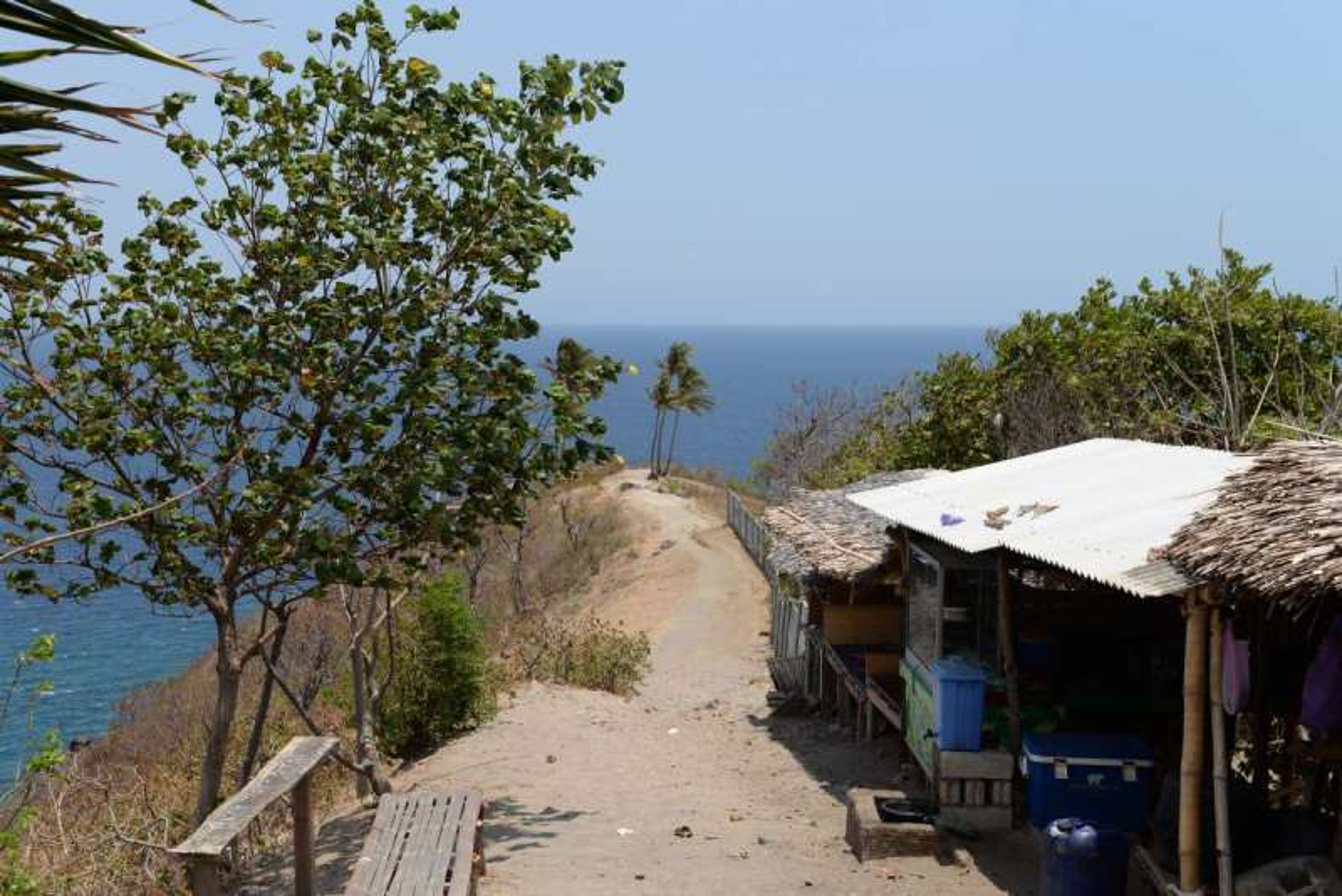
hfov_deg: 46.4
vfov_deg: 31.9
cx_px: 671
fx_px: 1566
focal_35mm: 42
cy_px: 448
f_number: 8
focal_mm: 42
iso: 100
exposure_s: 1/250
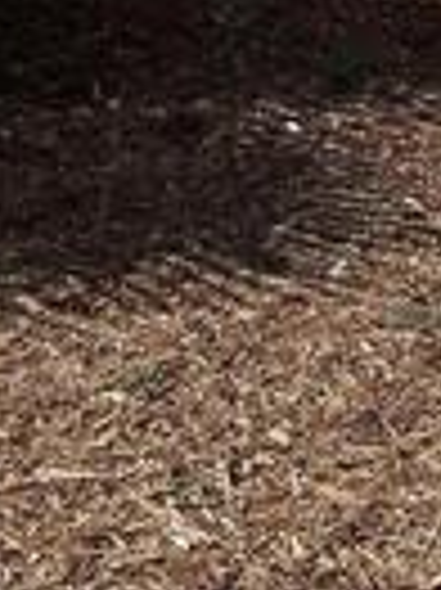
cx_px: 742
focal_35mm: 127
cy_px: 23
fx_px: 2161
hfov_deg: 11.0
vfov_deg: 15.3
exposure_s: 1/2841
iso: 50
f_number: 1.5
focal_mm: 5.7
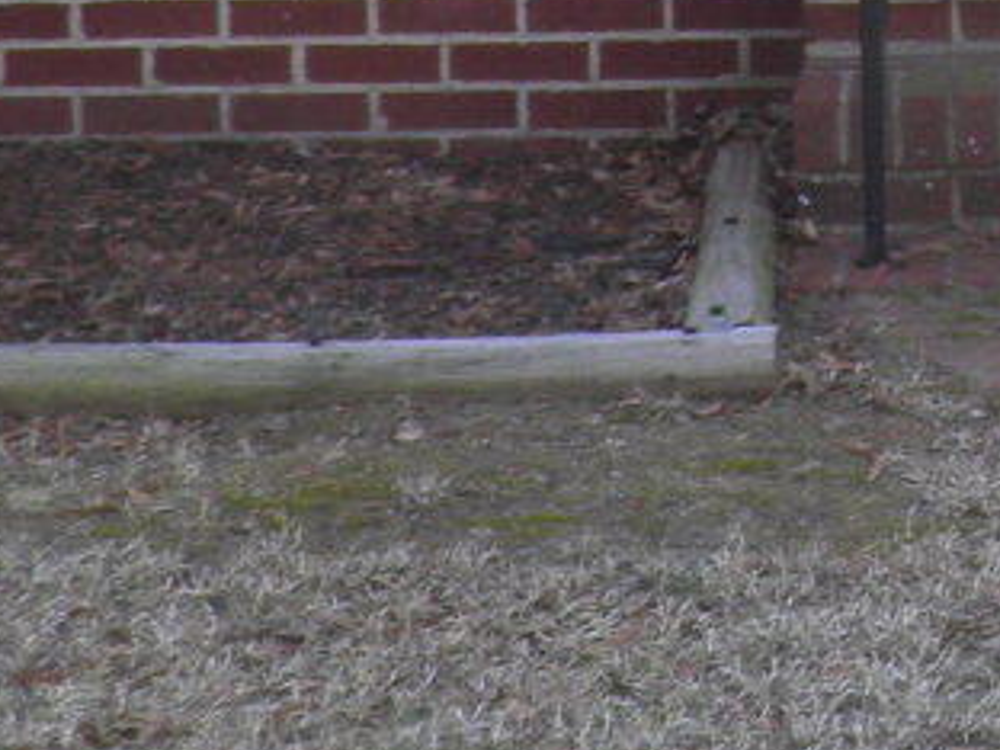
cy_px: -458
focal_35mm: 184
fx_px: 5315
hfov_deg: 10.4
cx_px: 1465
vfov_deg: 7.9
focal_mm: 4.9
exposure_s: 1/50
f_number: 4
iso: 50
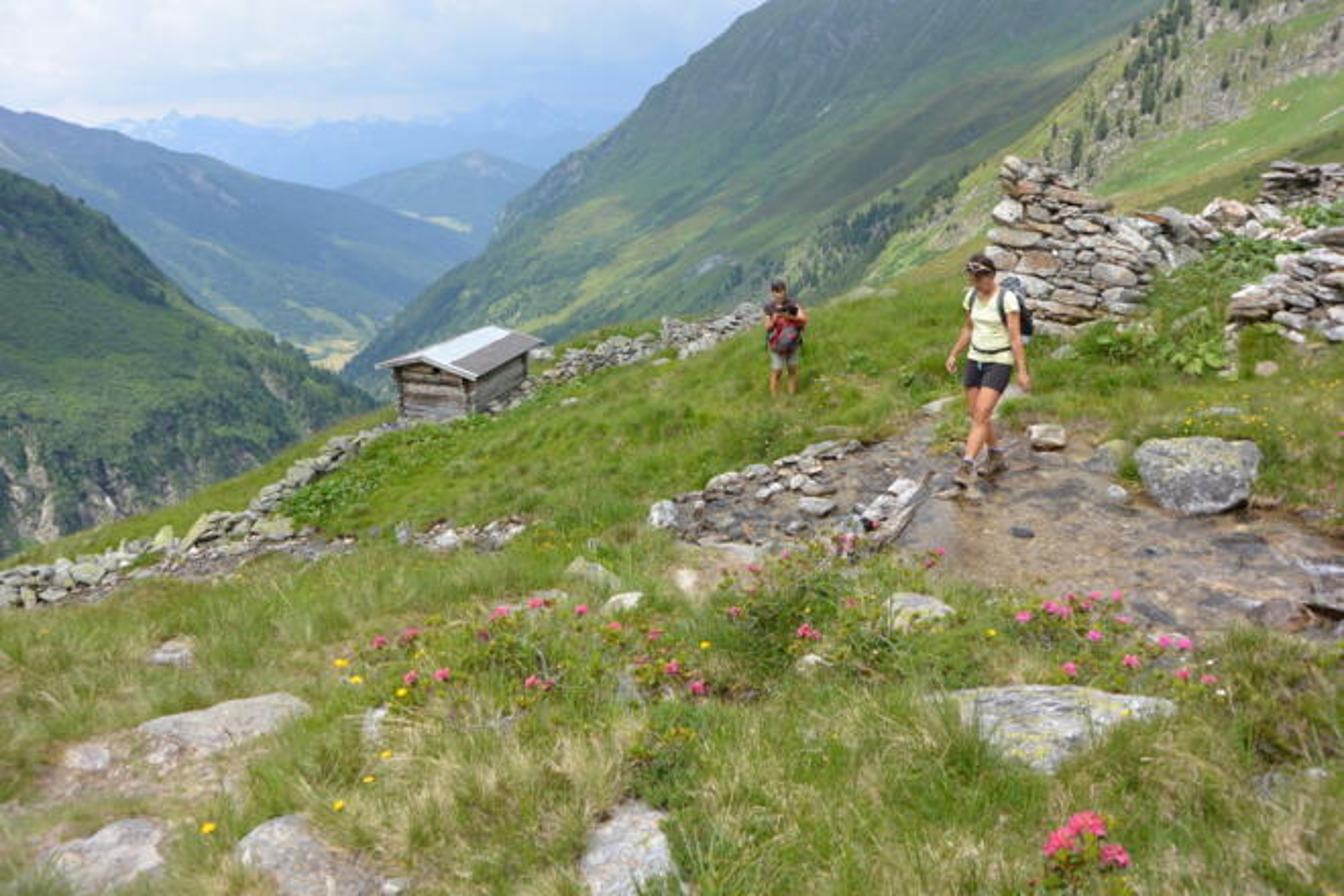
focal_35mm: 27
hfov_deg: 67.4
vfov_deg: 47.9
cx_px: 672
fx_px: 1008
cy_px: 448
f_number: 5
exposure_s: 1/800
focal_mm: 10
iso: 160
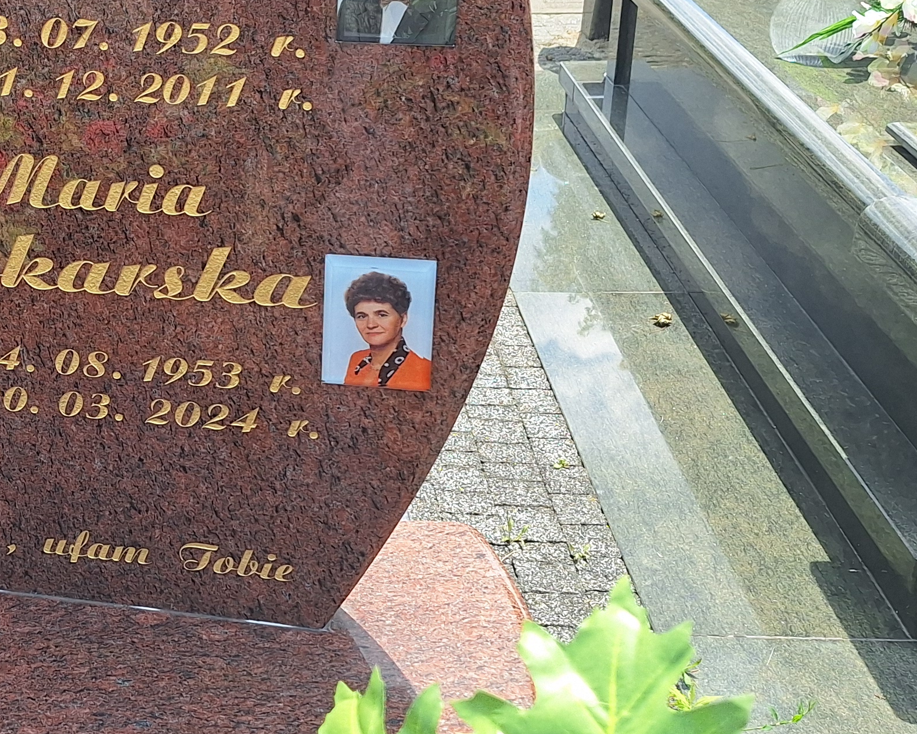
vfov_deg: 26.1
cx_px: 38
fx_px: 1574
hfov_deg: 30.6
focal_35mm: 58
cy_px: 231
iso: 40
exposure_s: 1/1065
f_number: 1.8
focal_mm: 5.54
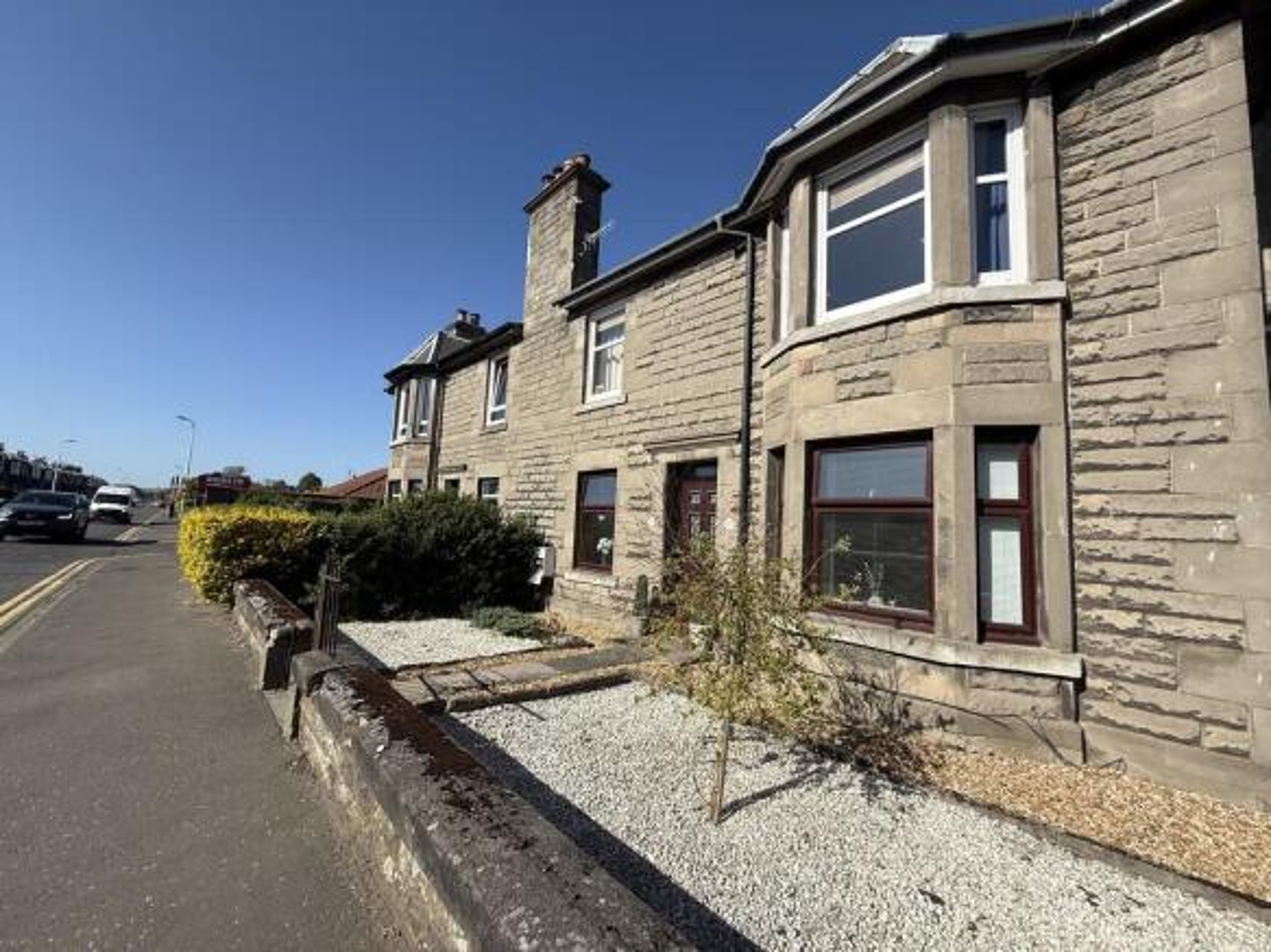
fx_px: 514
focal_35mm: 14
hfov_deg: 102.1
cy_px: 476
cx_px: 636
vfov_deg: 85.7
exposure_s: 1/2237
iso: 50
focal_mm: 2.22
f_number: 2.2
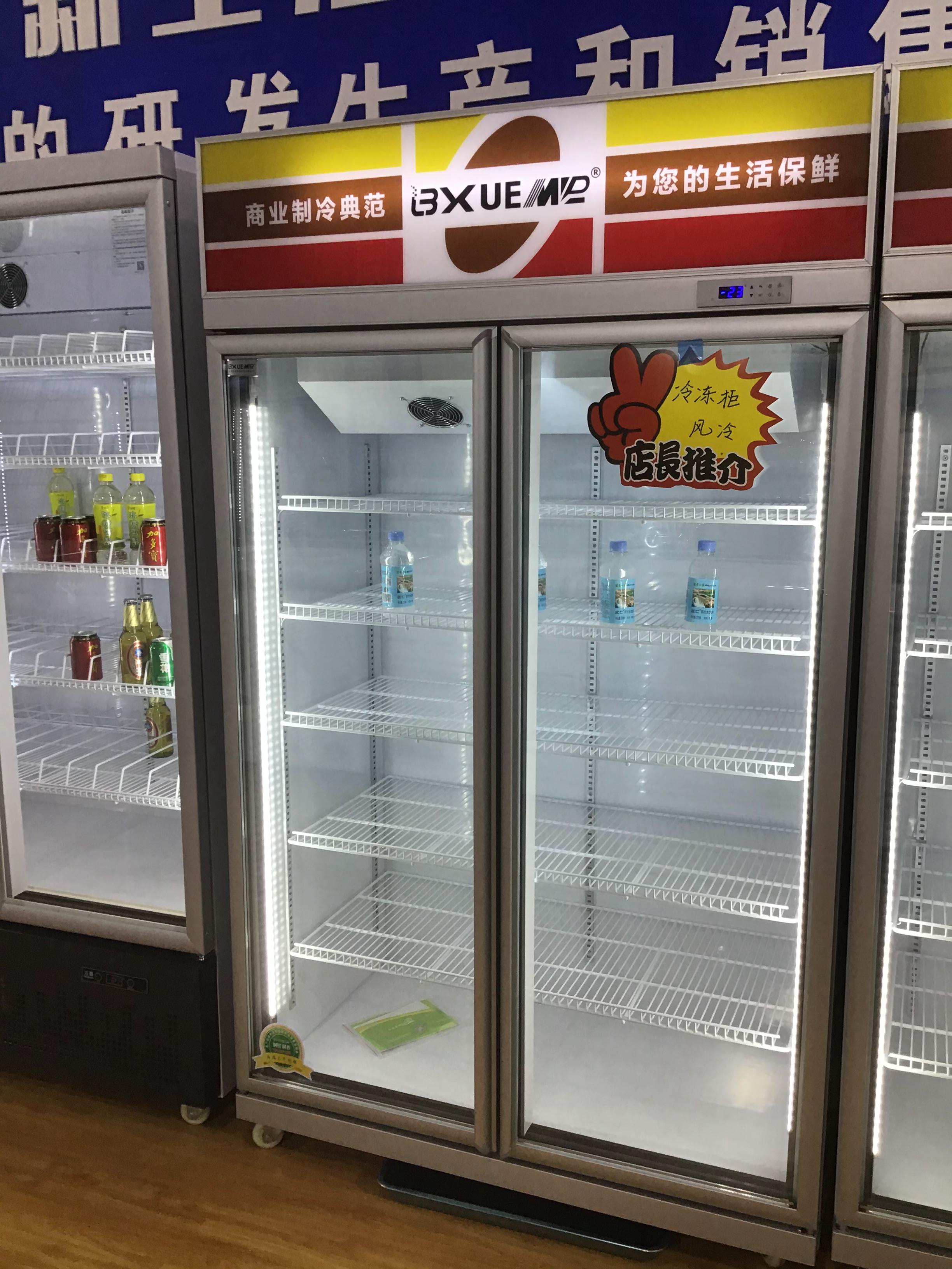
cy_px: 634
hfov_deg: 45.4
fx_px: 1137
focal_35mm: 31
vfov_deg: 58.4
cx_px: 476
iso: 25
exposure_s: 1/33
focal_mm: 3.3
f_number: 2.4
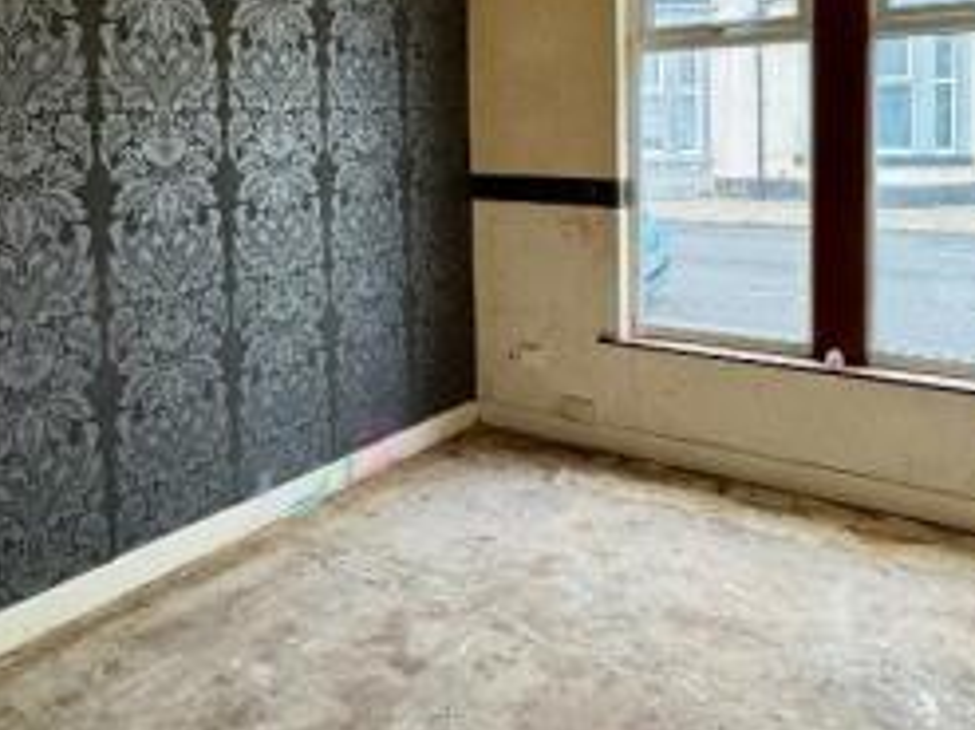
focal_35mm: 33
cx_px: 416
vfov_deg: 41.6
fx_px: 929
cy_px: 180
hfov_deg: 55.2
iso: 200
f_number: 2.2
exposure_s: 1/99
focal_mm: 2.22
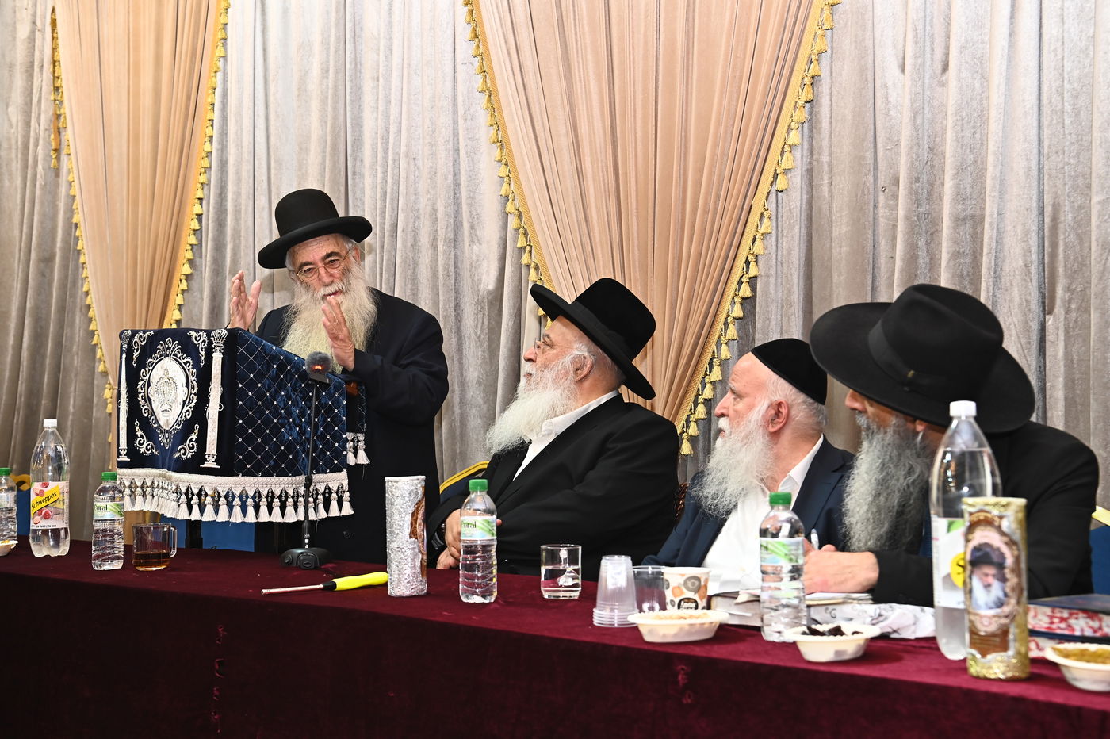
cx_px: 555
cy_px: 370
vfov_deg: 26.0
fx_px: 1603
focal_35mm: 52
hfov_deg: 38.2
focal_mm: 52
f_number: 6.3
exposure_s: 1/160
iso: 1250
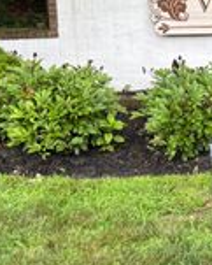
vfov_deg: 22.1
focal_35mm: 84
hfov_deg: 17.2
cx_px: 277
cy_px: 17
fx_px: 658
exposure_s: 1/121
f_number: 1.6
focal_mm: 5.96
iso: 32
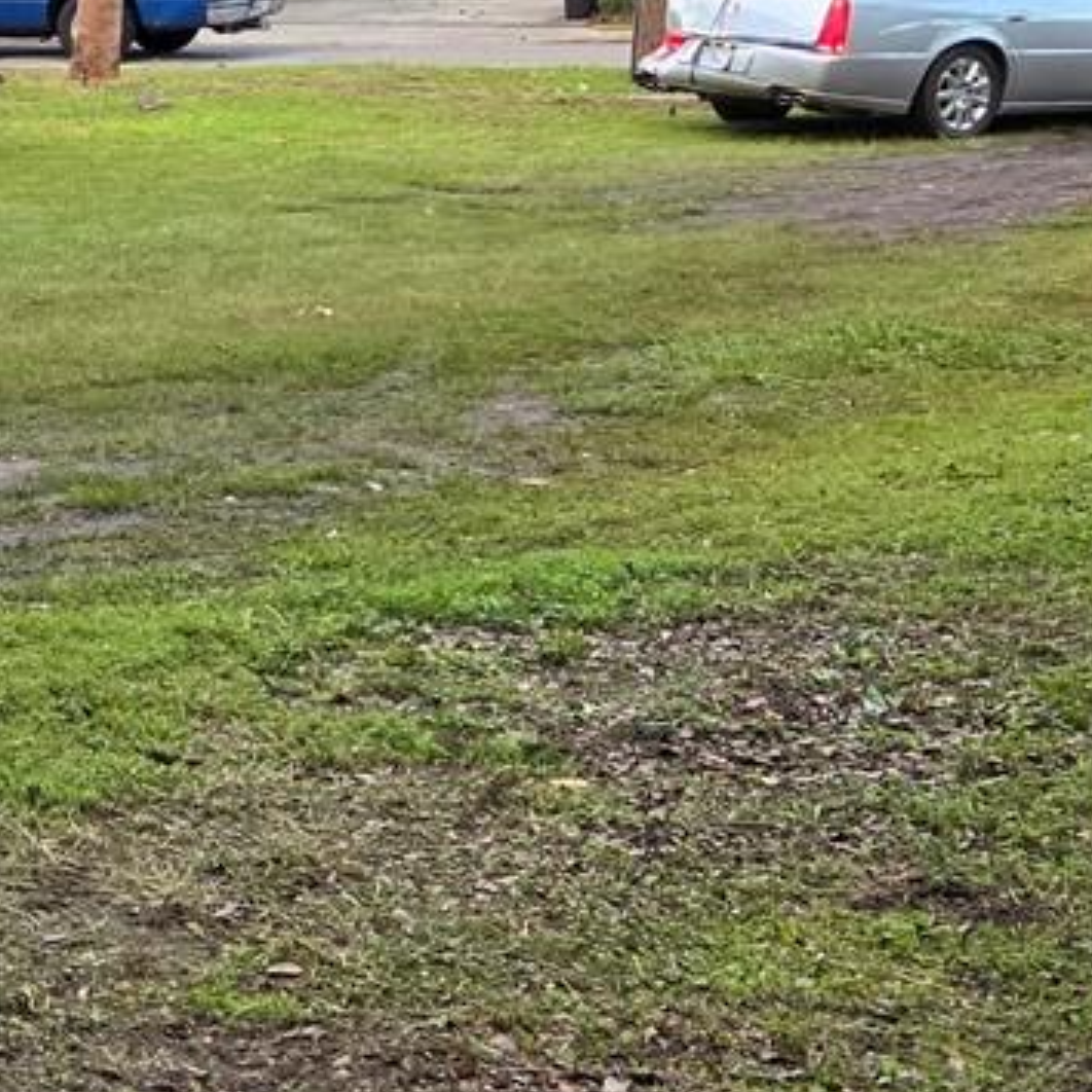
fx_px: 3284
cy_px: 466
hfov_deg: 16.7
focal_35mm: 92
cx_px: -651
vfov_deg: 18.9
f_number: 1.8
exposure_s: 1/180
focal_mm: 5.4
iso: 160
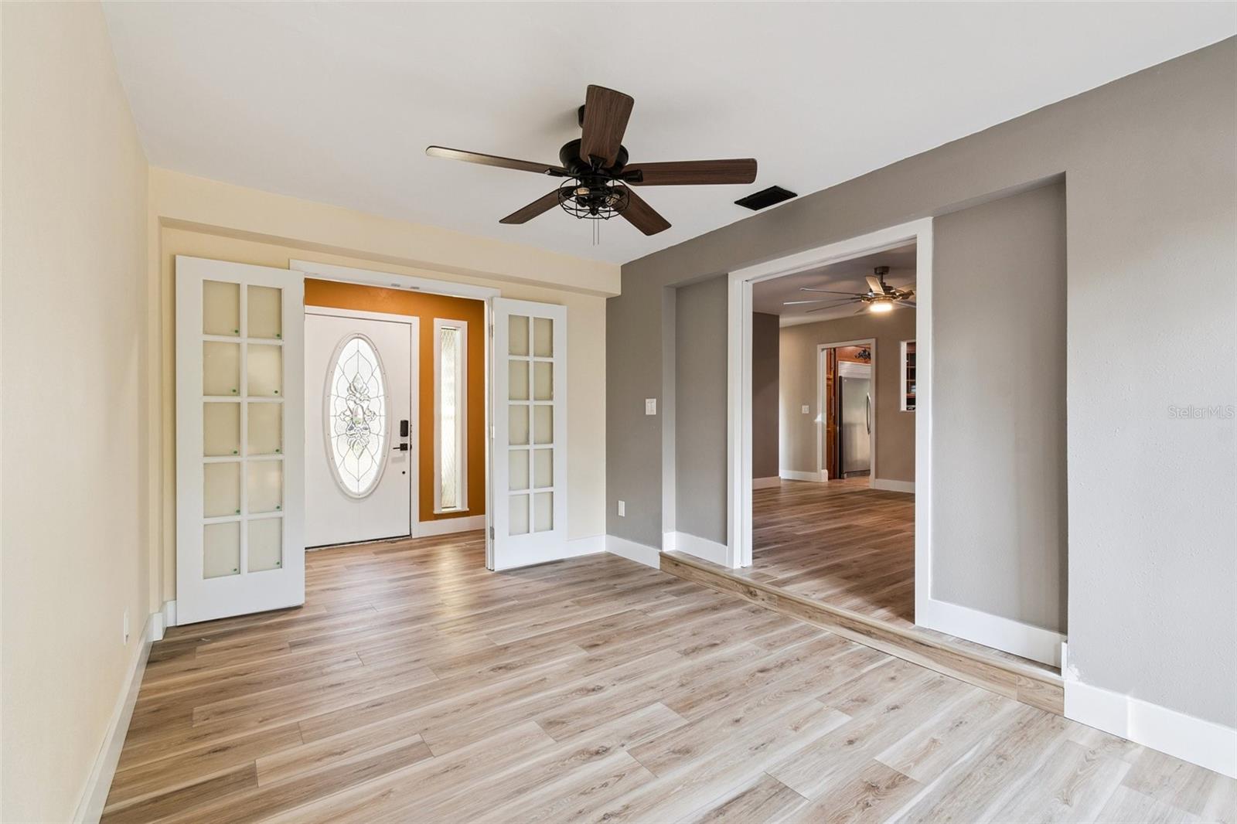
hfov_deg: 100.4
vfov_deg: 77.3
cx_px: 618
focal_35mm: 15
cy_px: 412
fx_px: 515
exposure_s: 1/6
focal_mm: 10
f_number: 8
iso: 200
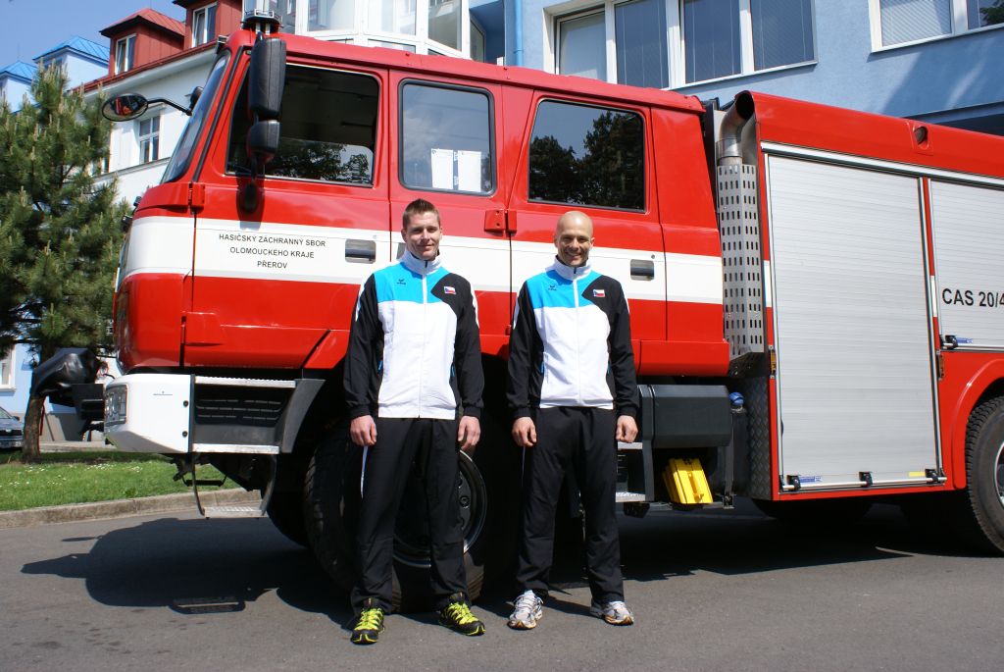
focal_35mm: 30
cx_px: 502
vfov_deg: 43.7
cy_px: 336
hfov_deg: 61.9
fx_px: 837
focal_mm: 20
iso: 100
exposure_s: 1/250
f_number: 10
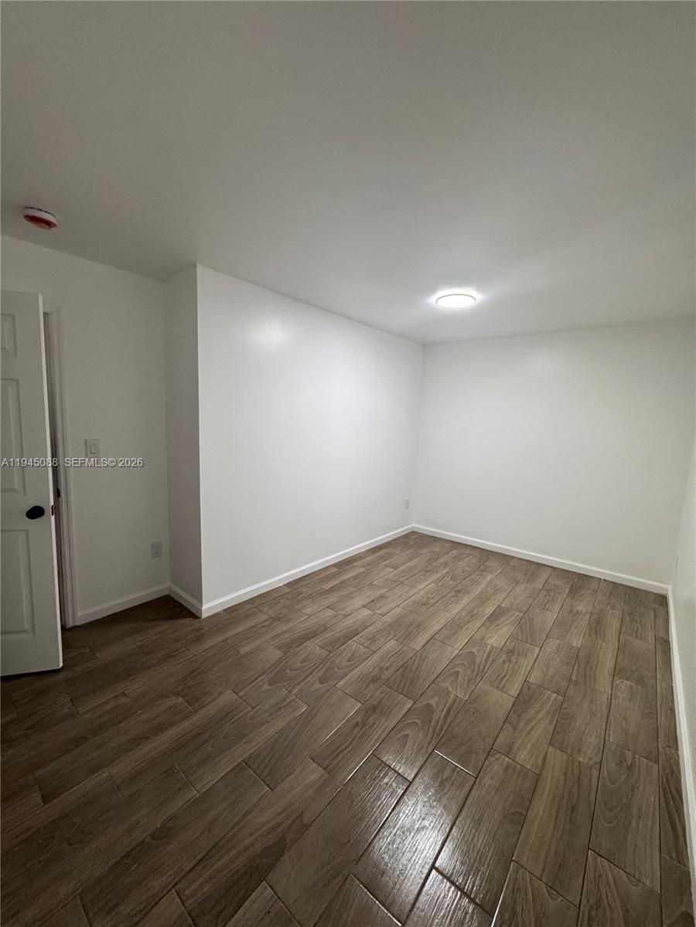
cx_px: 348
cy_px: 464
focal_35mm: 14
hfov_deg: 85.7
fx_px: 375
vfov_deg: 102.1
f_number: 2.2
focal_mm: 2.22
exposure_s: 1/120
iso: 250
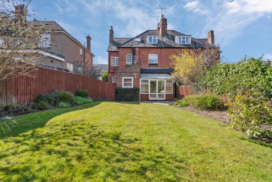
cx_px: 136
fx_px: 121
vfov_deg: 73.8
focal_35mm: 16
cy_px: 91
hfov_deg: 96.7
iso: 640
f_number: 8
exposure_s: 1/800
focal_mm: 16
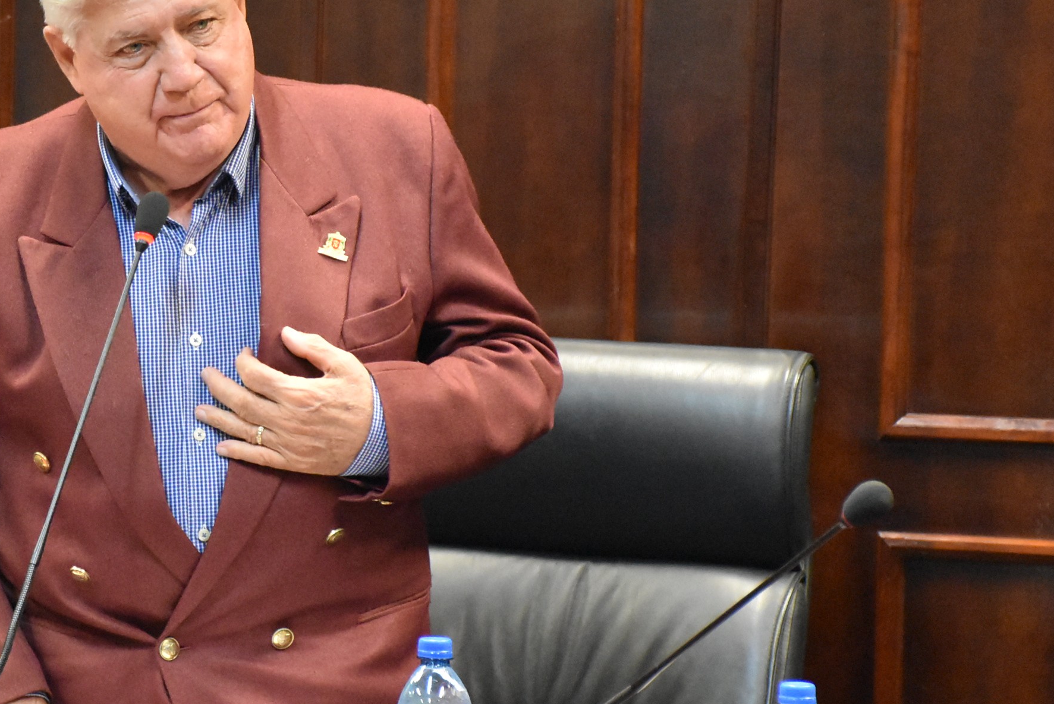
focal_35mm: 190
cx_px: 177
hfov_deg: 10.8
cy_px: 318
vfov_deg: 7.2
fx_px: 5562
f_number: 5
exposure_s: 1/60
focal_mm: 75
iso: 7200
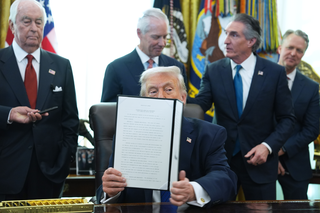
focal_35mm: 70
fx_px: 622
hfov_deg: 28.8
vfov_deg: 19.5
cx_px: 160
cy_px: 106
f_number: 2.8
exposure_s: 1/250
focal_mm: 70
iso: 2000
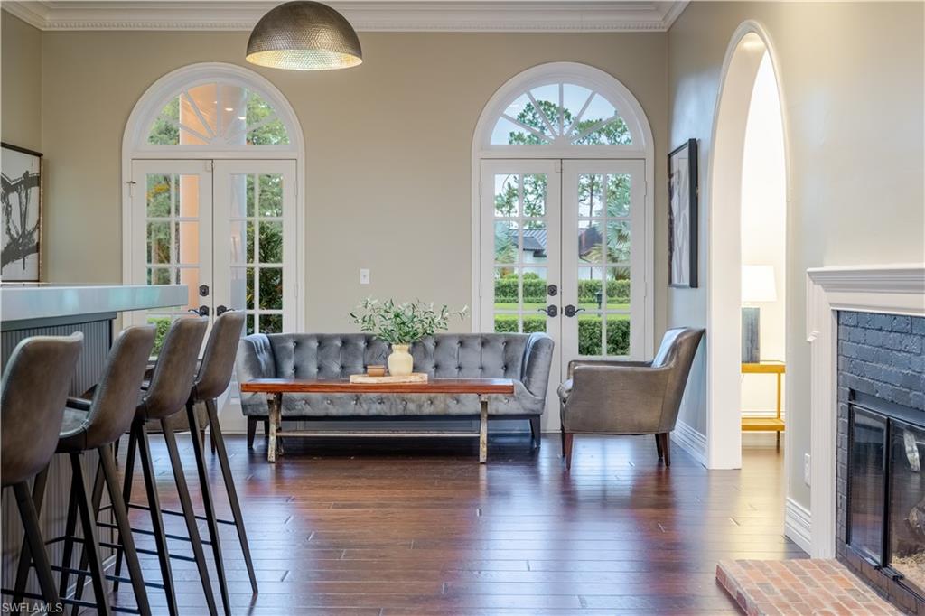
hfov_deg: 40.4
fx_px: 1259
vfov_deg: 27.5
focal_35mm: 49
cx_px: 462
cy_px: 308
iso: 800
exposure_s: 1/125
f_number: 7.1
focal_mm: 49
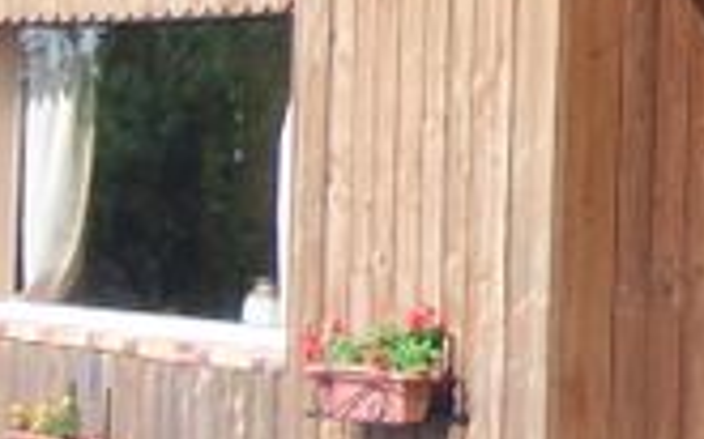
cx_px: 1276
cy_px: 17
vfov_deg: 8.5
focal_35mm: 154
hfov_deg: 12.4
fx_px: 2954
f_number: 2.8
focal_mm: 6.7
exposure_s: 1/500
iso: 80
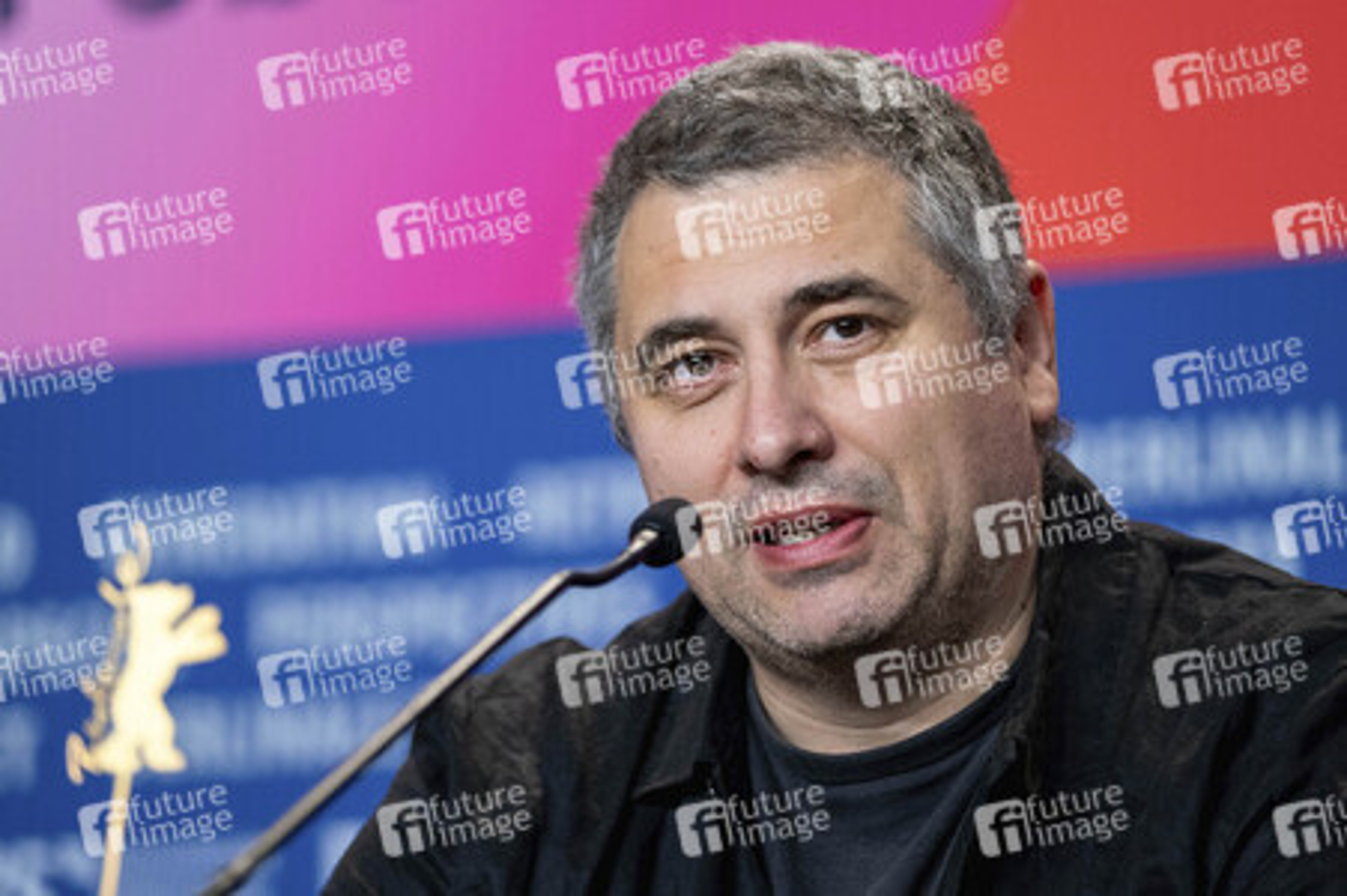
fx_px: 7852
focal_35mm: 210
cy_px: 448
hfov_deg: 9.8
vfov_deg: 6.5
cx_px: 674
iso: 2000
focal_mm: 140
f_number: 2.8
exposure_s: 1/220
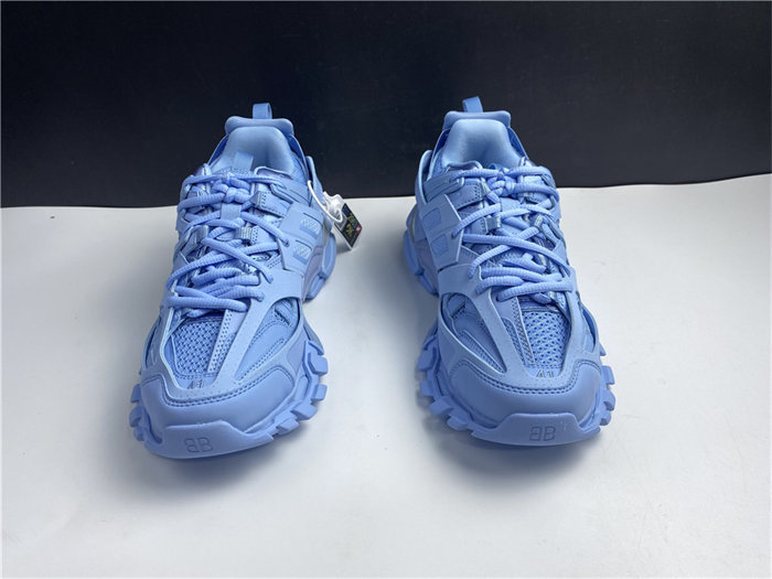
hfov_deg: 67.3
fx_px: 580
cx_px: 386
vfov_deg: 53.1
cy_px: 290
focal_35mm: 26
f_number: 1.8
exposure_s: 1/100
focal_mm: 4.25
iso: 32
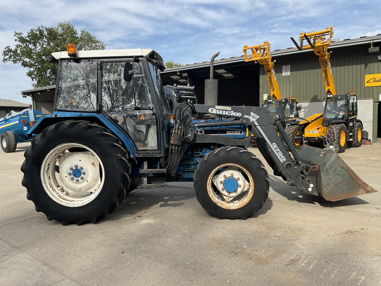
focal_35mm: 29
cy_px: 143
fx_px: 319
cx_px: 190
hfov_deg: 61.7
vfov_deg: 48.2
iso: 16
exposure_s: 1/1055
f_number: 1.8
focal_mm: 3
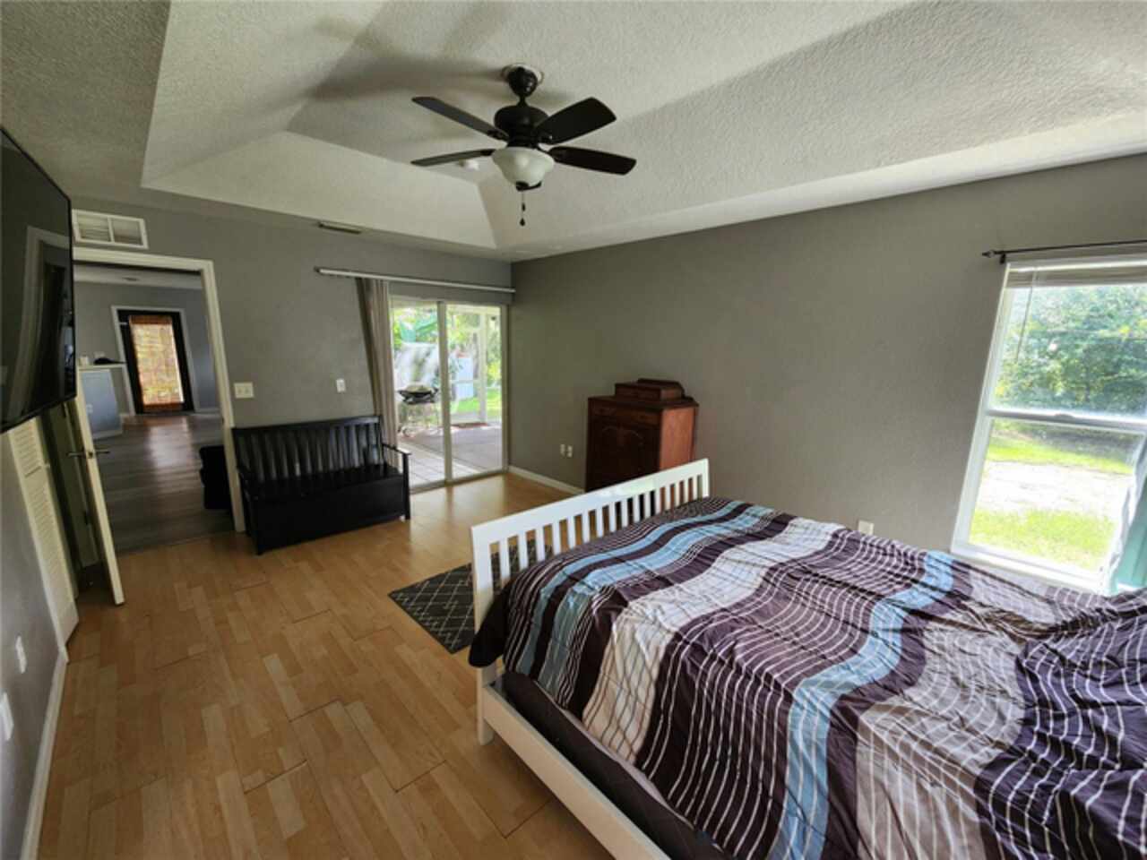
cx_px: 574
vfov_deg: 89.9
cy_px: 430
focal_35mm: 13
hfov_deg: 106.2
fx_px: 431
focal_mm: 2.2
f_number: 2.2
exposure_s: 1/60
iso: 160
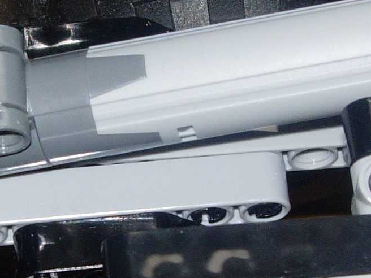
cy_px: 147
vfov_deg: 9.2
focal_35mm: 162
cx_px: 126
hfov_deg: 12.2
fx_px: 1736
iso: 79
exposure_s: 1/64
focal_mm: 8.5
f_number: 4.9
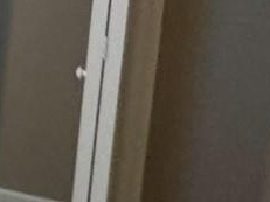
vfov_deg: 14.8
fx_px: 756
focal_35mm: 97
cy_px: -30
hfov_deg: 10.9
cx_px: -575
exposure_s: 1/60
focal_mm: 2.22
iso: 250
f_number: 2.2
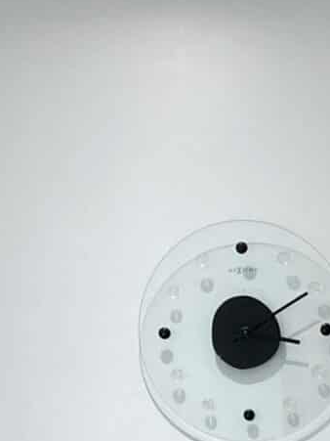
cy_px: 886
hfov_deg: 9.2
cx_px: 420
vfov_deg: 11.2
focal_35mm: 159
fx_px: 2022
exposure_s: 1/50
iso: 80
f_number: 1.8
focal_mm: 3.99
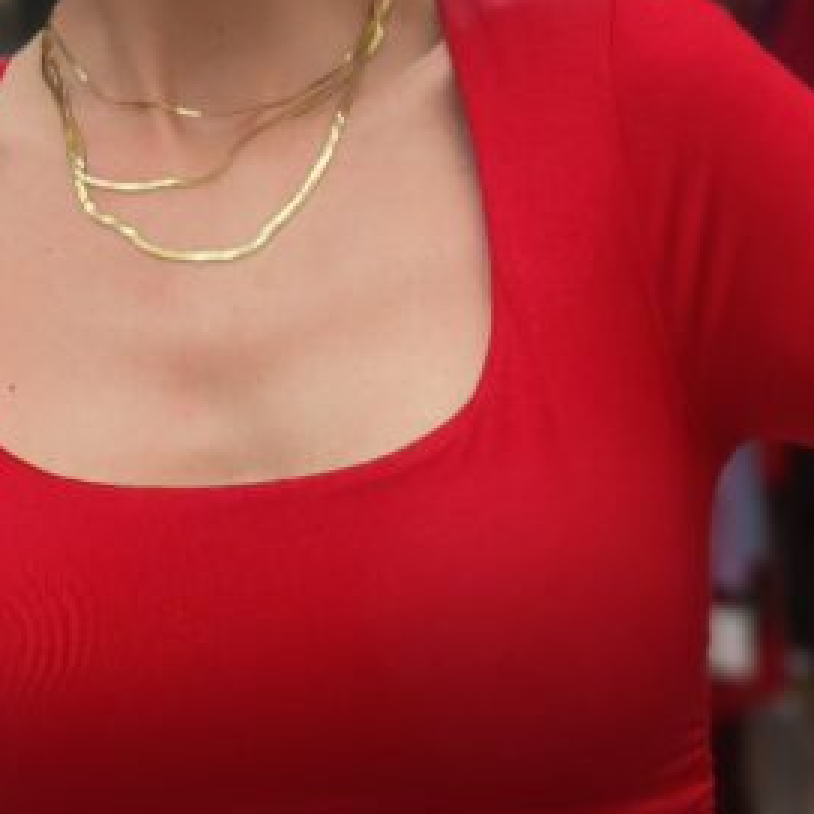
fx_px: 1729
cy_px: 117
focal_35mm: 65
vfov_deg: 25.8
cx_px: 245
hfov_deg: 26.3
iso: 200
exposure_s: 1/50
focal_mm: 2.98
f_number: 2.1
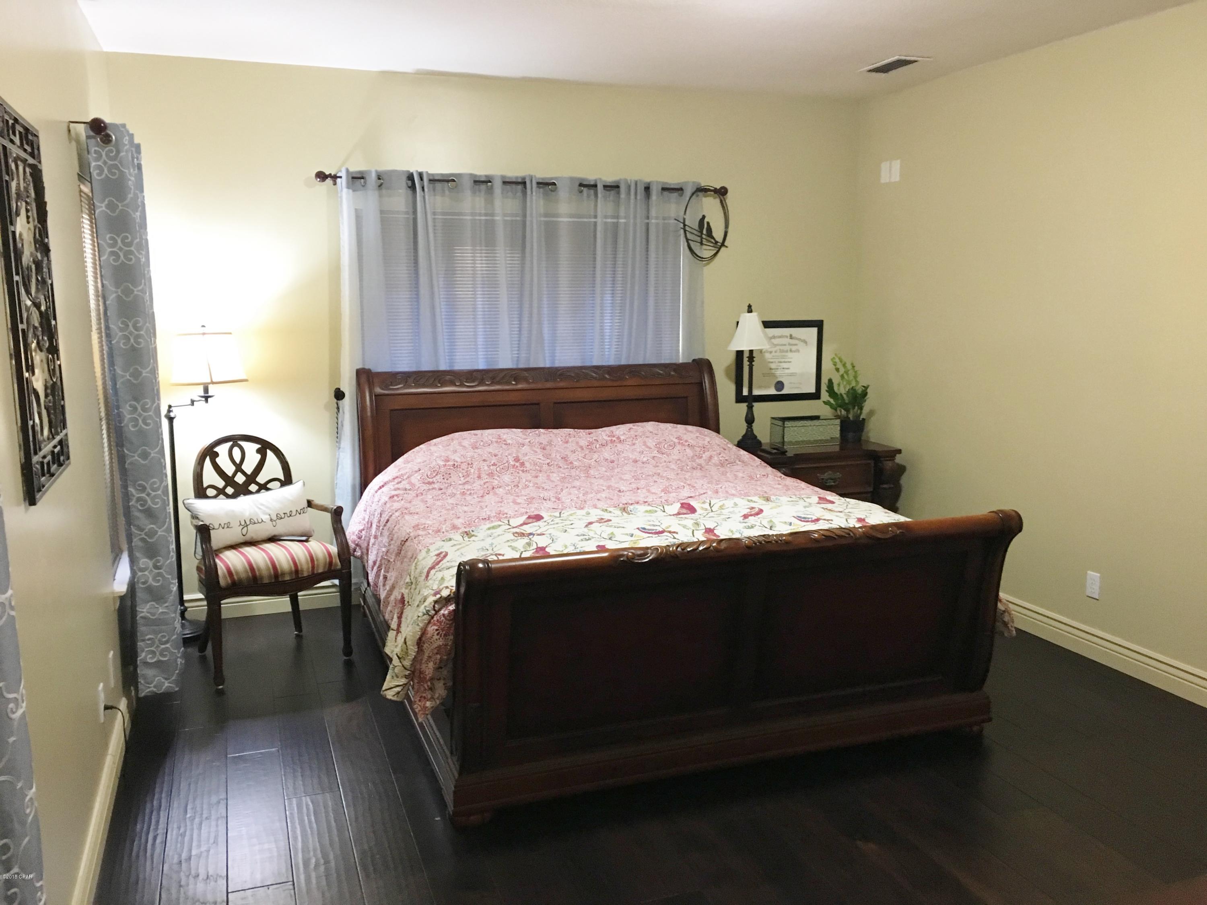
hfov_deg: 61.7
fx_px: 1011
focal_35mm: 29
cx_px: 604
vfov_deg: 48.2
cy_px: 452
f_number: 2.2
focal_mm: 4.15
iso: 250
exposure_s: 1/30
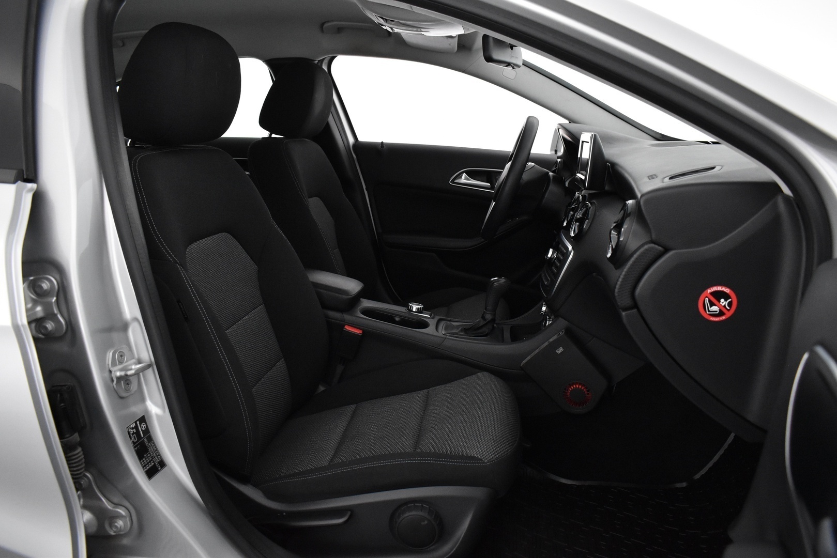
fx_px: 628
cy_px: 279
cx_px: 418
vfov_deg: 47.9
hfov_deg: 67.4
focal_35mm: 27
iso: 3200
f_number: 4.5
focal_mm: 18
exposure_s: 1/80
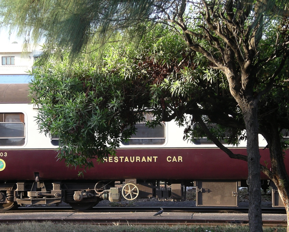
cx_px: 117
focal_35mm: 112
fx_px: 958
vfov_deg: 13.8
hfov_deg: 17.1
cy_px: 144
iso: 100
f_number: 3.6
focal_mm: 17.4
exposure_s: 1/80
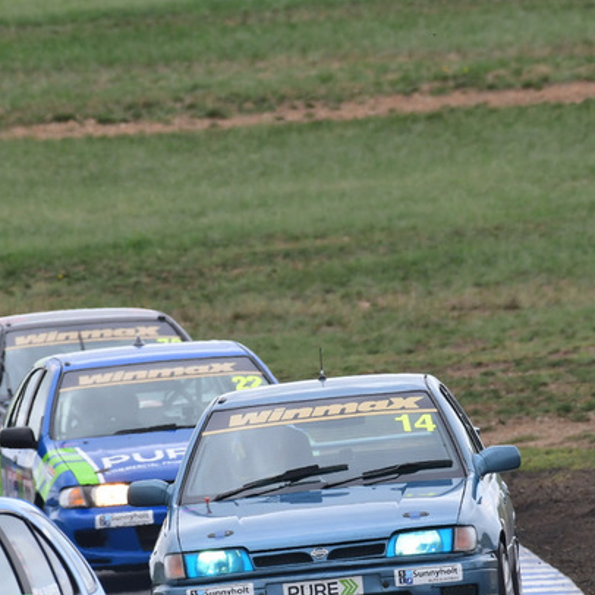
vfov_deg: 1.4
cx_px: 296
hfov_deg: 1.4
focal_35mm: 1257
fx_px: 24444
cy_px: 374
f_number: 10
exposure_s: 1/640
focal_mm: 500
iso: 500
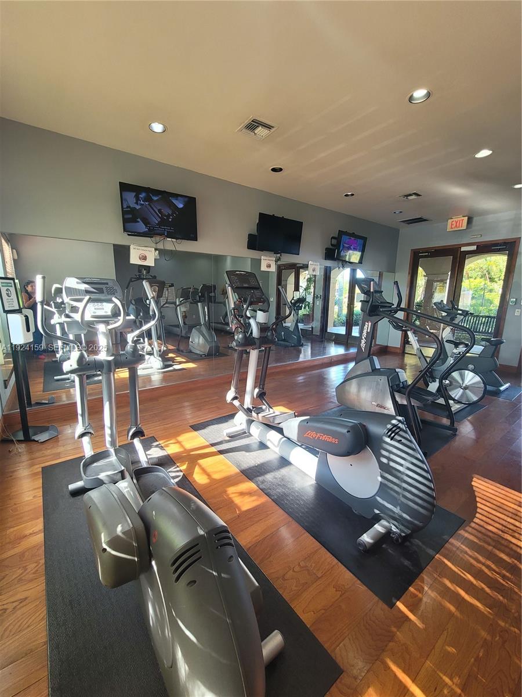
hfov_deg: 89.9
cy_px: 348
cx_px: 261
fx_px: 261
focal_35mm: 13
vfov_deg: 106.2
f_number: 2.2
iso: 125
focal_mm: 2.2
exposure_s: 1/60
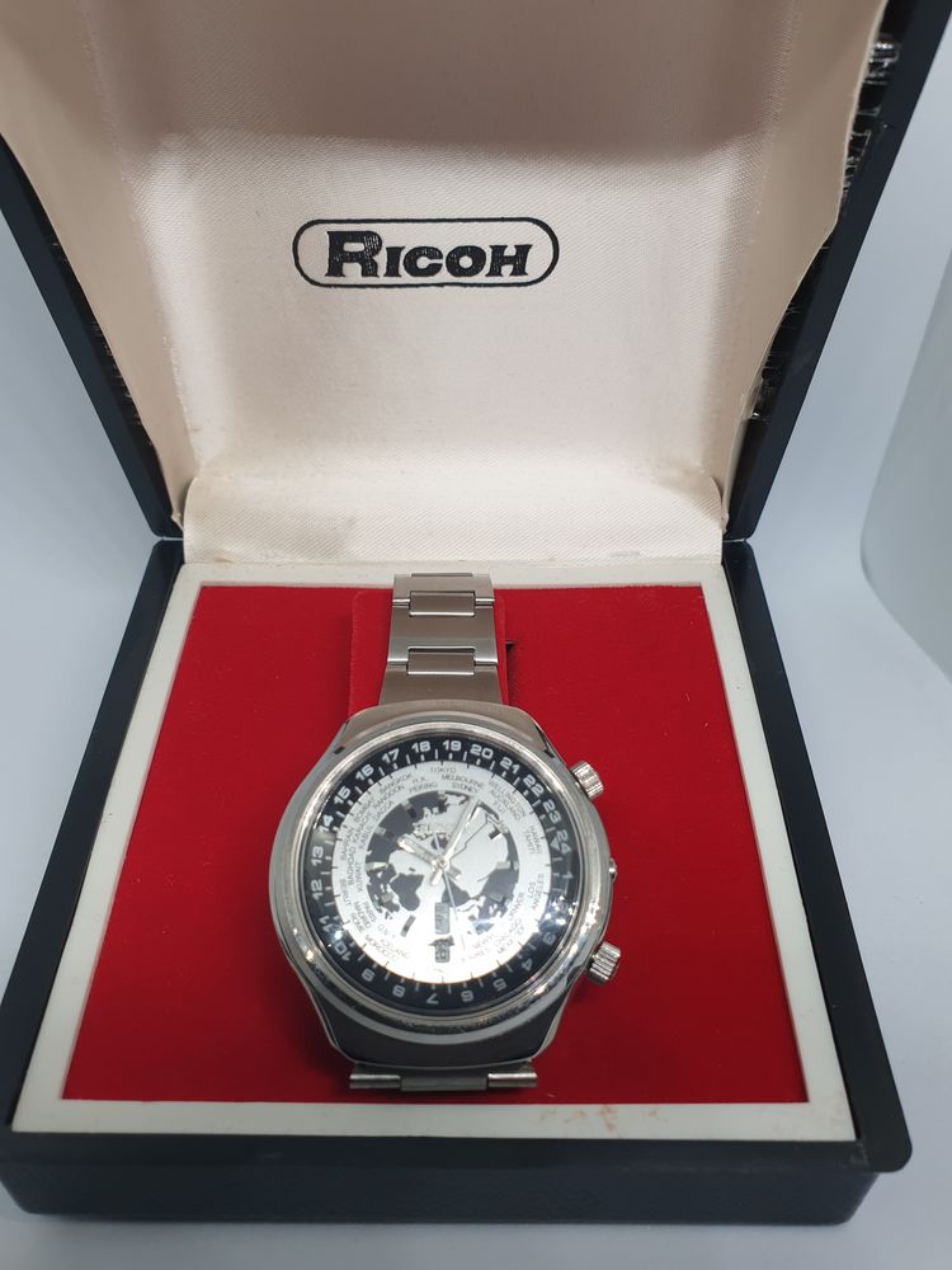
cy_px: 635
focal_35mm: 26
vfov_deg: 67.3
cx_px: 476
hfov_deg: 53.1
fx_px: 953
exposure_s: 1/100
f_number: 2.4
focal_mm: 4.3
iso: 64
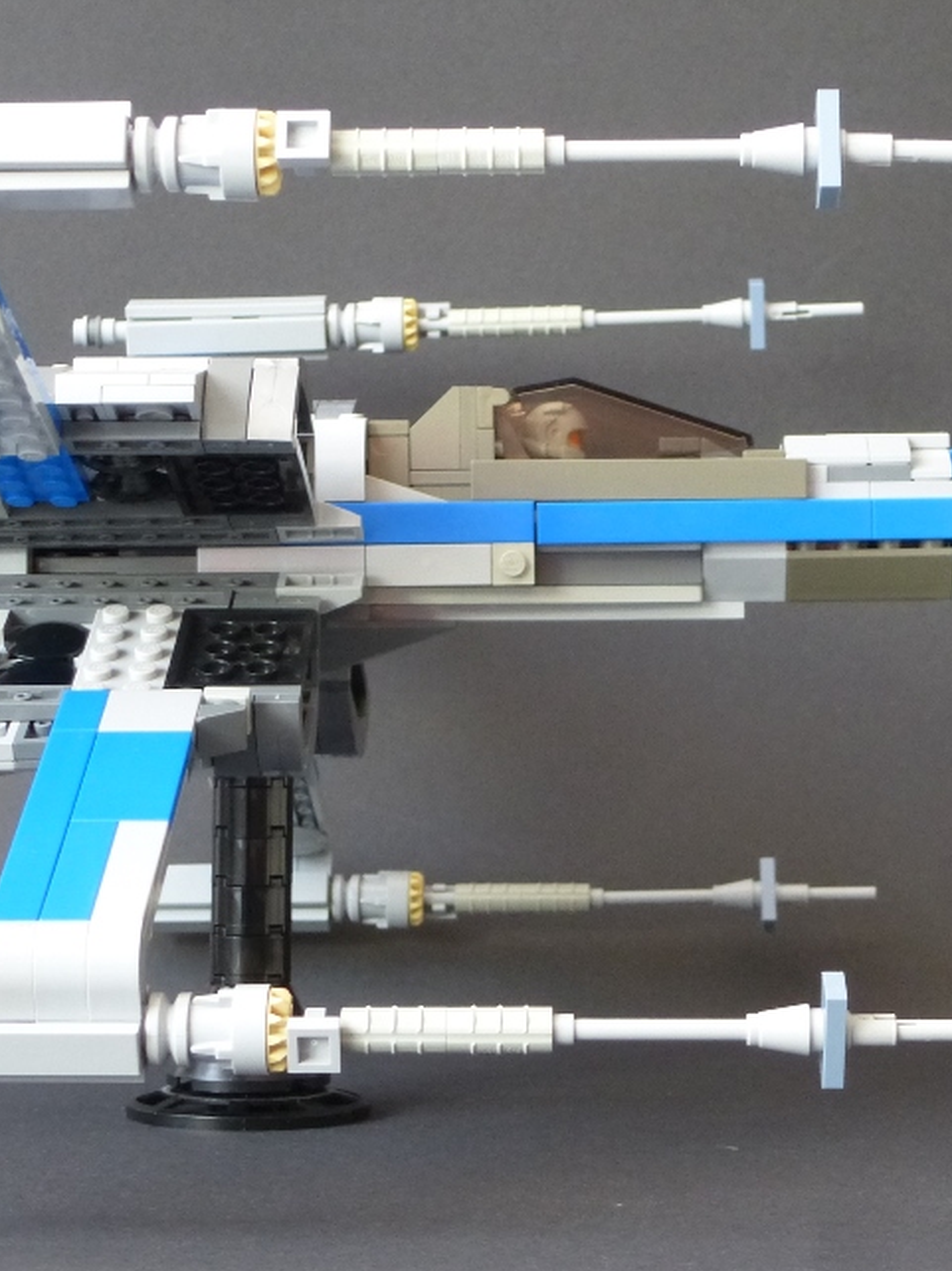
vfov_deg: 23.6
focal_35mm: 83
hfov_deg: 17.7
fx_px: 3046
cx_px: 578
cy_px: 566
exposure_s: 1/8
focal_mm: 9.4
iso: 400
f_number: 4.3
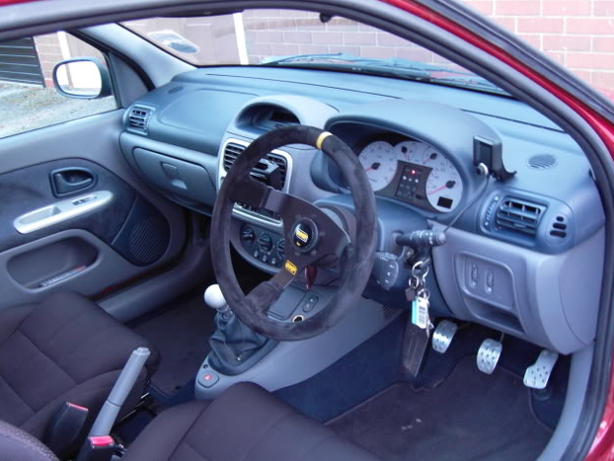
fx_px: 639
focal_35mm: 36
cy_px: 230
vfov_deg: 39.7
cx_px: 306
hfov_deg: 51.3
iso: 200
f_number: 3.3
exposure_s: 1/2.5
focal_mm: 7.5
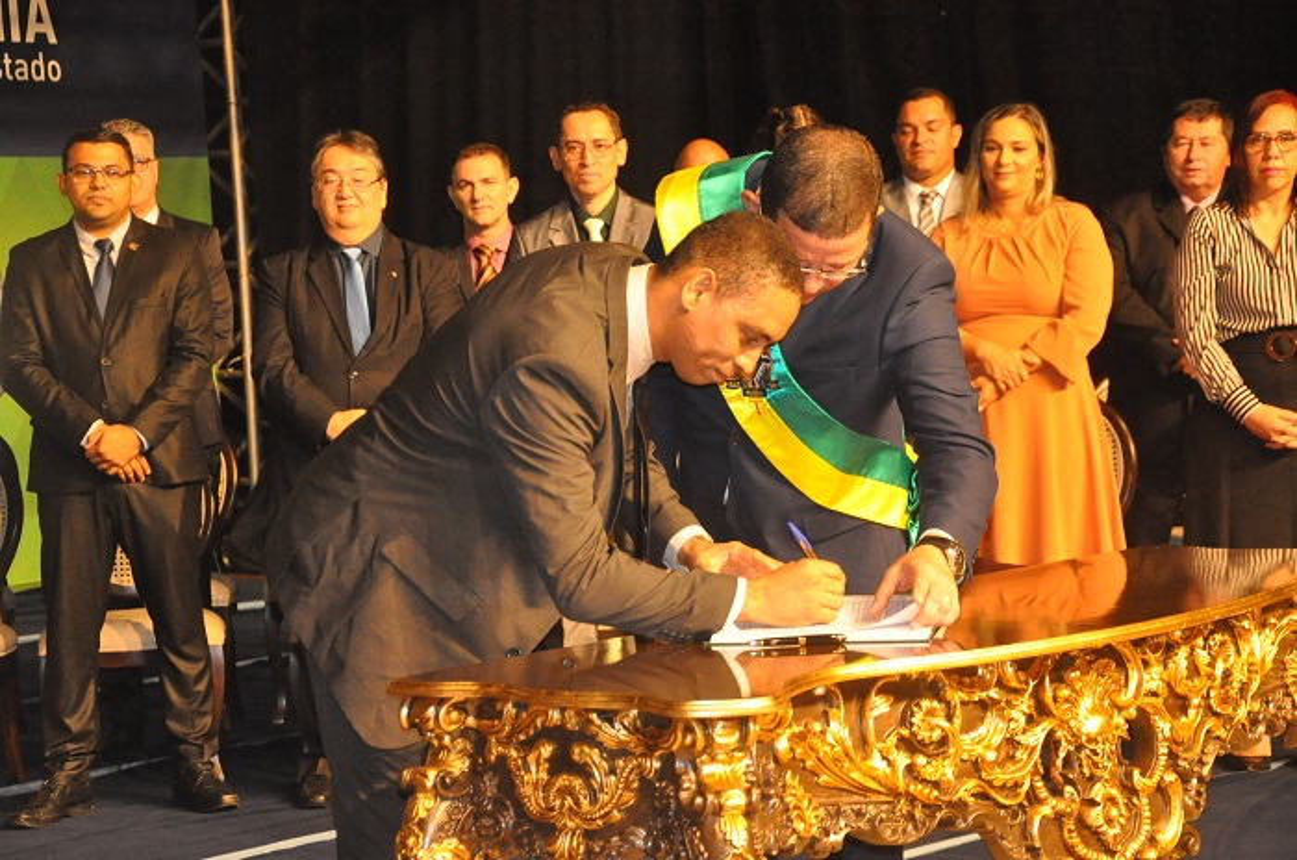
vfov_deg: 13.8
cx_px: 648
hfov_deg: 20.6
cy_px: 430
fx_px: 3560
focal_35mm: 99
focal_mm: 66
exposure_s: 1/100
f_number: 5.6
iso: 3200
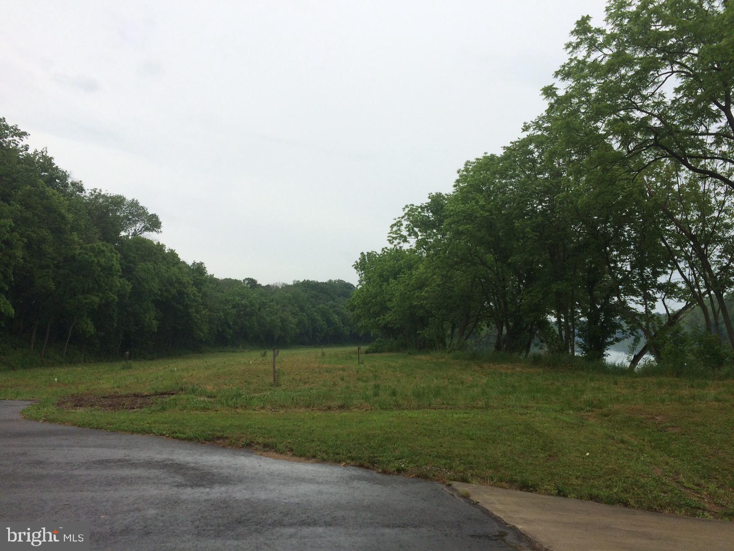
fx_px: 615
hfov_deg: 61.7
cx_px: 367
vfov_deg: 48.2
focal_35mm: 29
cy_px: 276
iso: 32
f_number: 2.2
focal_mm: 4.15
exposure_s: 1/2415
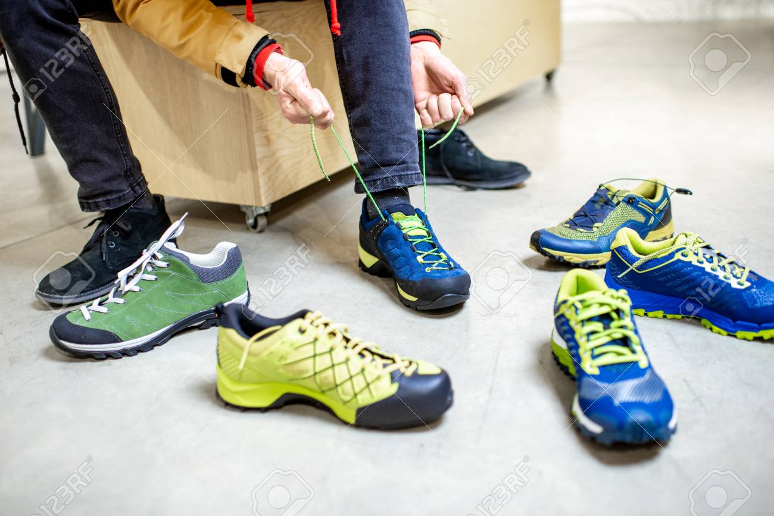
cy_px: 258
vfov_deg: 37.9
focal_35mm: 35
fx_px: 753
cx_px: 387
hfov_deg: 54.4
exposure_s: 1/160
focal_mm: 35
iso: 320
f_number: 2.2
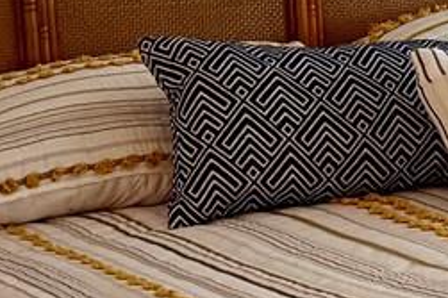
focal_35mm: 159
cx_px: 855
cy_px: -25
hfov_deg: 11.8
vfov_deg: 8.6
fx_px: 1977
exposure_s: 1/60
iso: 400
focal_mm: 6.76
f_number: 1.78
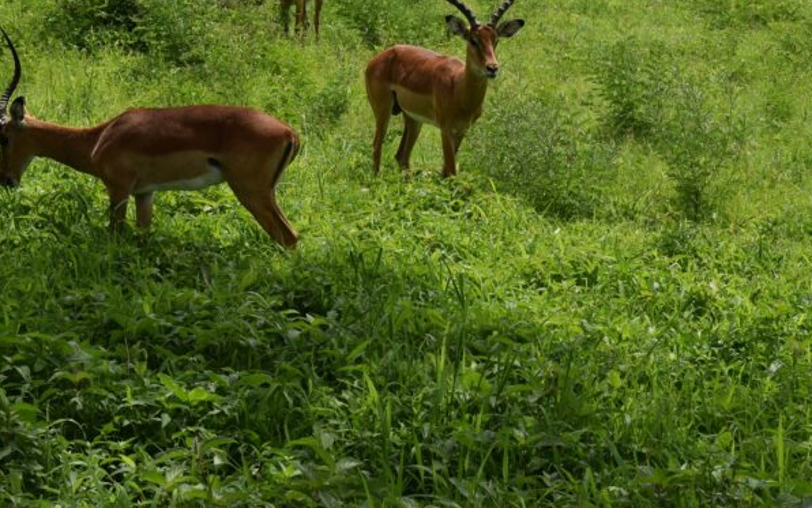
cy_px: 47
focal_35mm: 92
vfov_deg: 14.1
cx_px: 304
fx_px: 2034
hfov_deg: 22.5
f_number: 9
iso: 200
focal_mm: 35
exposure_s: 1/400
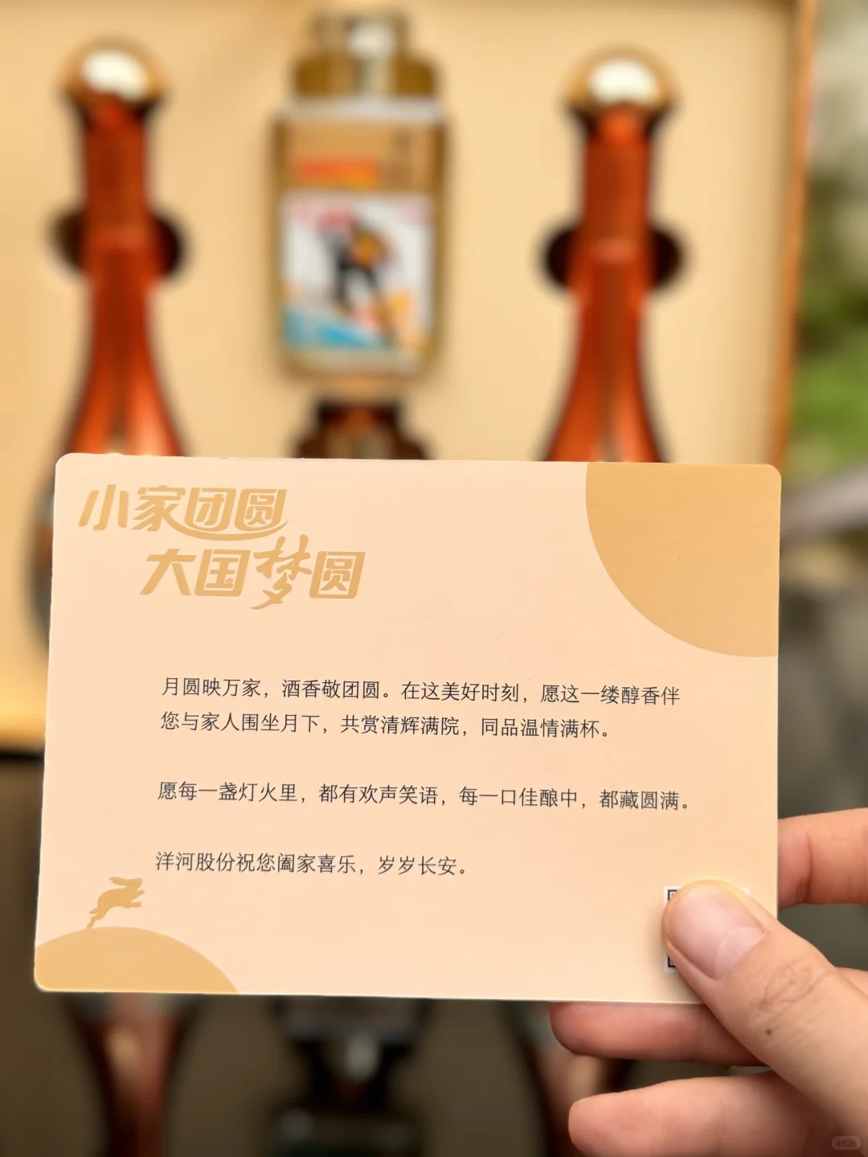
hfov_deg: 30.3
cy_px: 578
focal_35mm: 48
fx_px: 1605
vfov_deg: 39.7
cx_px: 434
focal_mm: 6.76
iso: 64
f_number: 1.78
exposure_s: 1/693
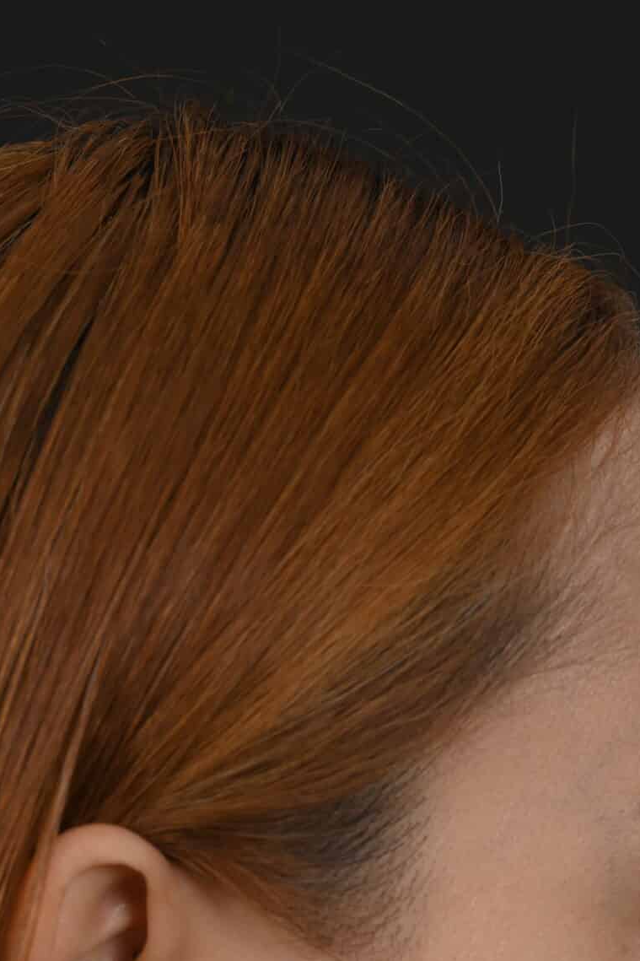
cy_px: 1079
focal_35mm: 236
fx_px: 6295
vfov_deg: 8.6
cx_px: 325
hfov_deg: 5.8
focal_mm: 105
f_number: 11
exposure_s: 1/160
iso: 100
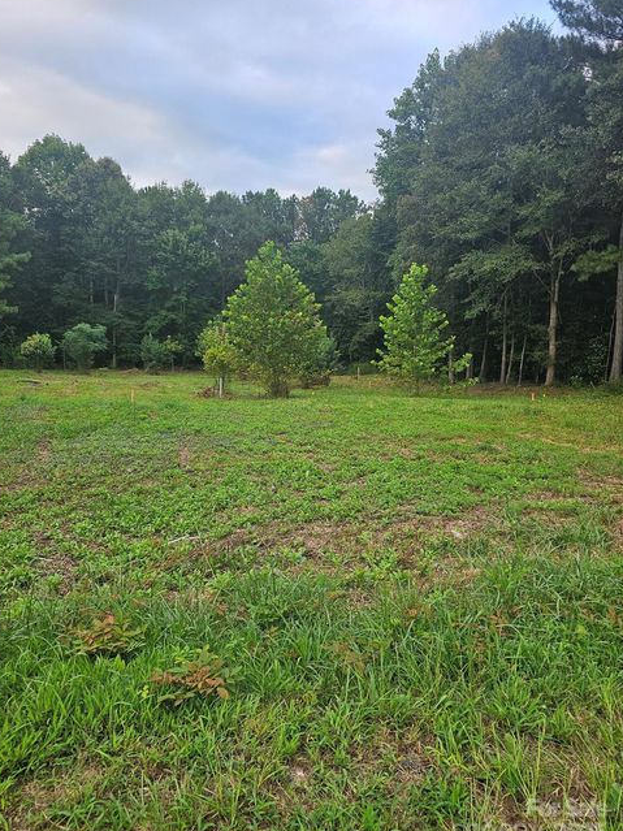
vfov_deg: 71.6
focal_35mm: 24
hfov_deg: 56.8
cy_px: 425
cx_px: 306
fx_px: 576
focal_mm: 6.3
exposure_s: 1/180
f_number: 1.7
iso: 32
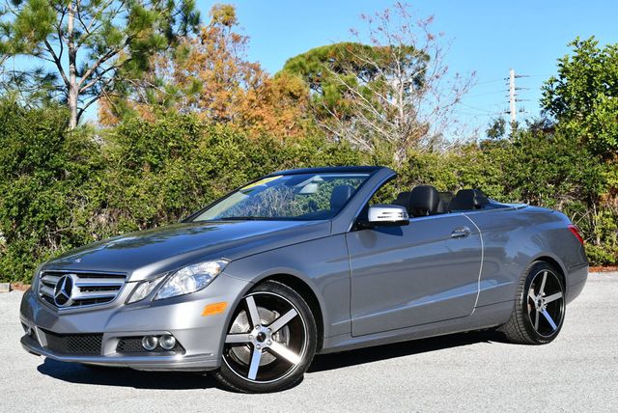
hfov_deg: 32.4
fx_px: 1065
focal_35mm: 62
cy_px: 206
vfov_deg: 22.0
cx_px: 309
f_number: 8
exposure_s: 1/250
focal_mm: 31
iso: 100
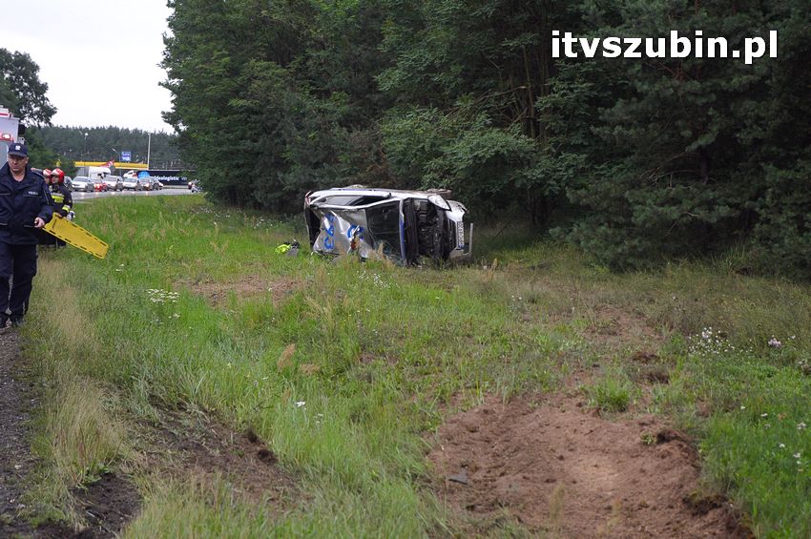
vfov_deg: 22.6
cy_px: 270
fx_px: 1350
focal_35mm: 60
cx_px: 406
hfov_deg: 33.4
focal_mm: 40
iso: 640
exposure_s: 1/100
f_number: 5
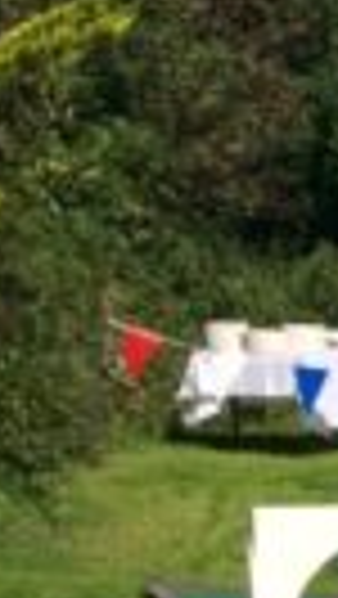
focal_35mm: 183
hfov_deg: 5.4
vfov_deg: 11.6
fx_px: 2910
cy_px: 665
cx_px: 1586
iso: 32
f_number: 2.2
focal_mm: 4.15
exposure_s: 1/2564
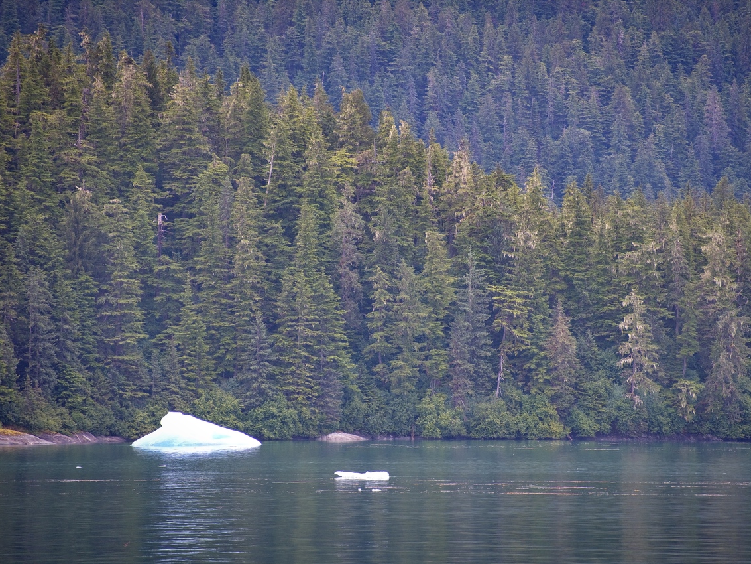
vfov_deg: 4.6
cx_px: 407
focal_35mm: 326
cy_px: 283
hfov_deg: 6.1
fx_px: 7073
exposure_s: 1/640
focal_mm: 300
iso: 900
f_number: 5.6
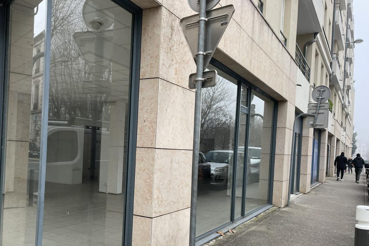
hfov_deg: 55.4
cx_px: 147
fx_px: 349
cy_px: 158
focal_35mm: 34
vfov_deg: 38.6
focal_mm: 4.2
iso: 32
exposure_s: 1/306
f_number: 1.6
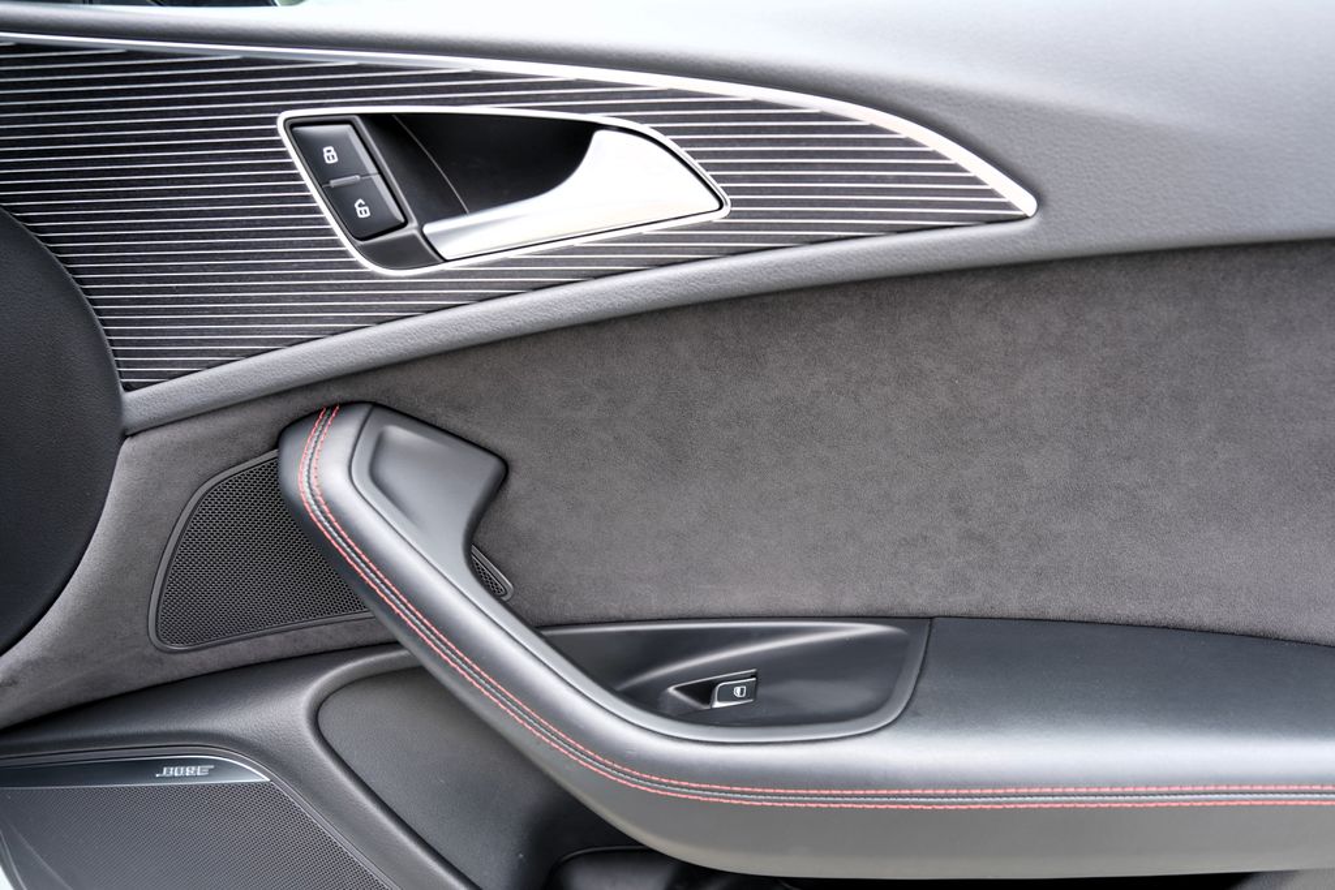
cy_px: 445
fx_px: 890
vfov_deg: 53.1
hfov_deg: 73.7
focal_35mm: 24
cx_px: 668
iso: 320
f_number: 4
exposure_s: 1/160
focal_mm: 24
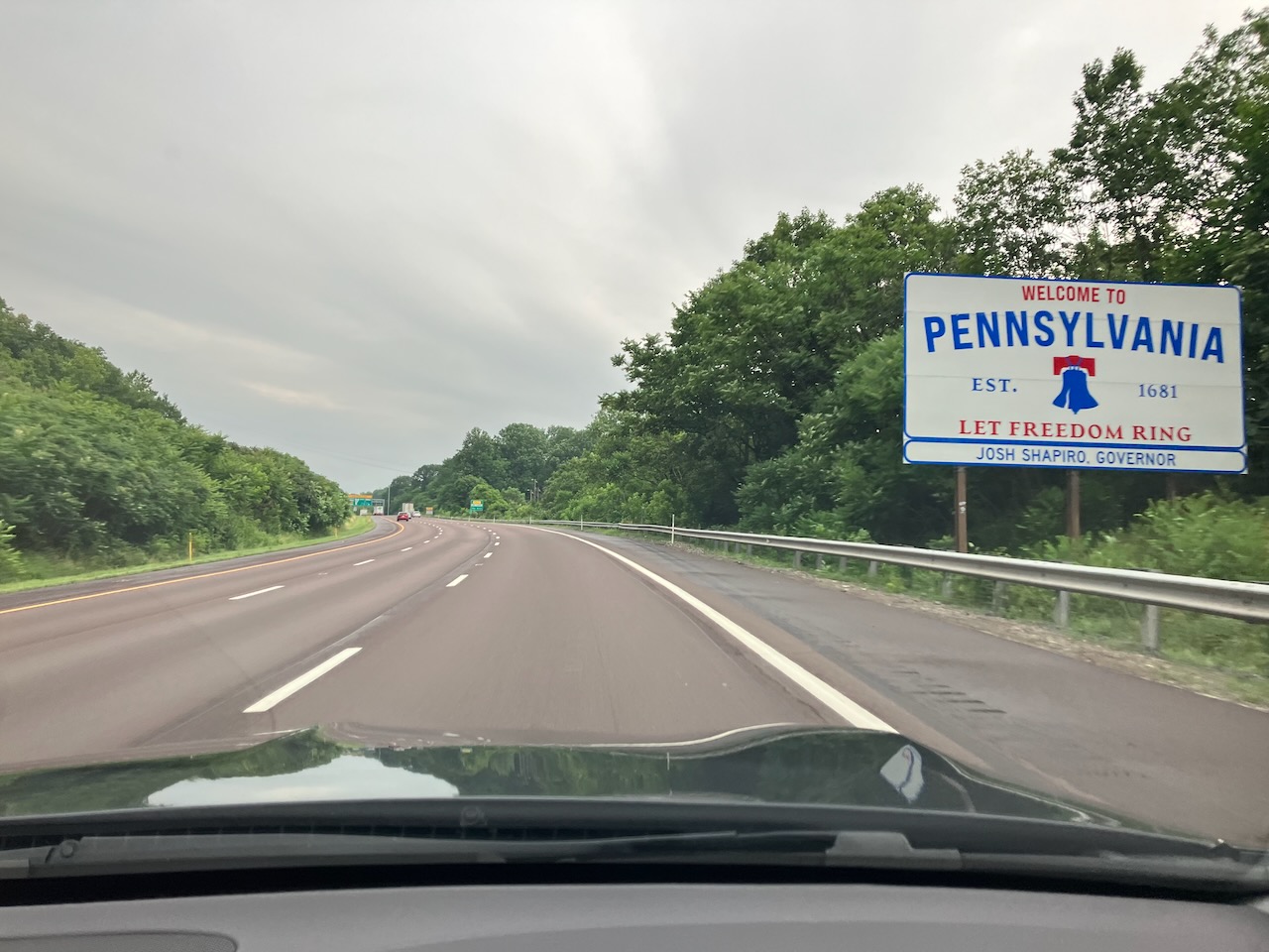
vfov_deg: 49.7
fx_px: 1026
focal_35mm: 28
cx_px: 634
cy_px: 476
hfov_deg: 63.4
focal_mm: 3.99
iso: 50
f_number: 1.8
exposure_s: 1/102
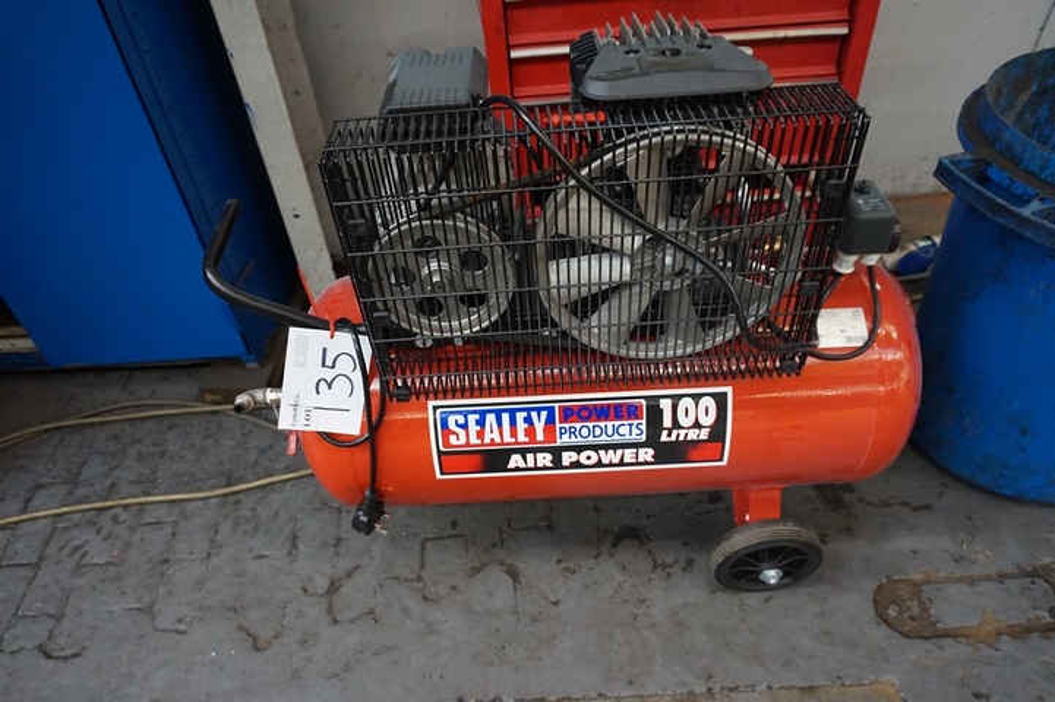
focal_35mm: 24
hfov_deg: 73.8
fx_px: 703
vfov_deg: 53.1
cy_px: 351
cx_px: 528
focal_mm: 16
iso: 2500
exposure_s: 1/160
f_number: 3.5
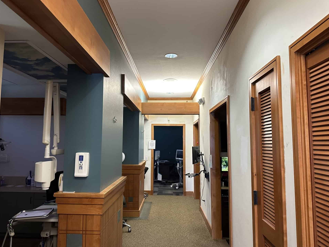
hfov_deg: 69.4
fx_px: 238
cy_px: 122
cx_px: 159
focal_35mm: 25
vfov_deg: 54.9
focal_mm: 6.86
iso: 400
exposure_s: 1/60
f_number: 1.78
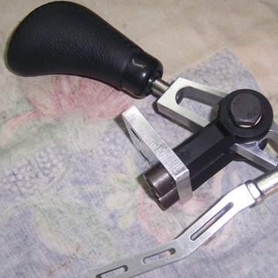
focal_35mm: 56
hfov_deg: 30.4
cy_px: 154
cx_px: 173
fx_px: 509
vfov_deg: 30.5
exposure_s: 1/60
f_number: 2.8
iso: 80
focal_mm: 6.2
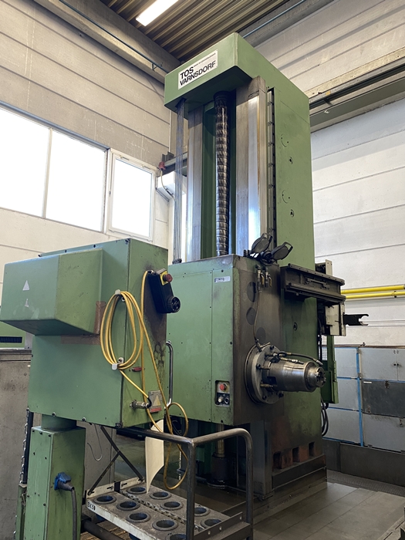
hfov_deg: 53.1
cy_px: 270
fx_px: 406
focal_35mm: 26
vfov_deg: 67.3
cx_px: 202
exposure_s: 1/50
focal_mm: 4.25
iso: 80
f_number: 1.8
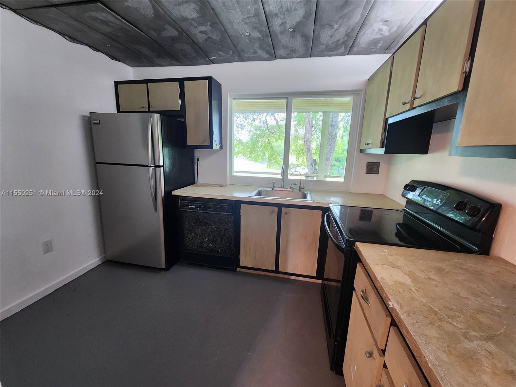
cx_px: 258
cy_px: 194
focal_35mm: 13
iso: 320
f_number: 2.2
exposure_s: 1/40
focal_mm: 2.2
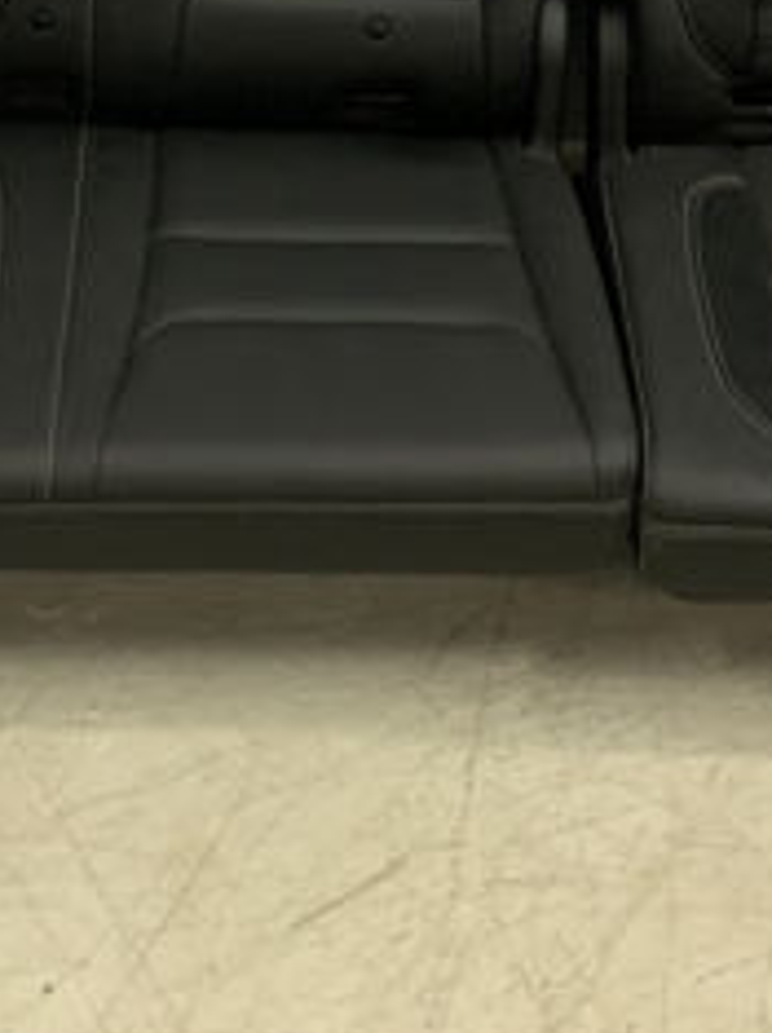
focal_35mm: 89
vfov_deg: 20.6
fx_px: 2651
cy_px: -207
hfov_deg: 16.6
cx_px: 362
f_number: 1.8
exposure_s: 1/40
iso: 400
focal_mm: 4.25
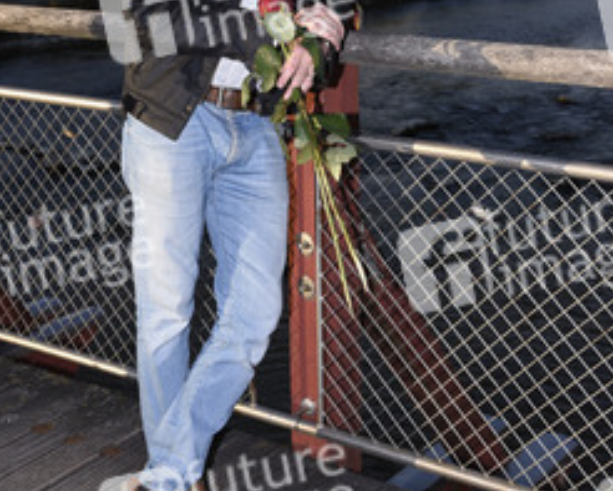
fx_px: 1107
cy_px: 130
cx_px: 299
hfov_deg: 30.9
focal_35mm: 61
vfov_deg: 24.8
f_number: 10
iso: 200
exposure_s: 1/160
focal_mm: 40
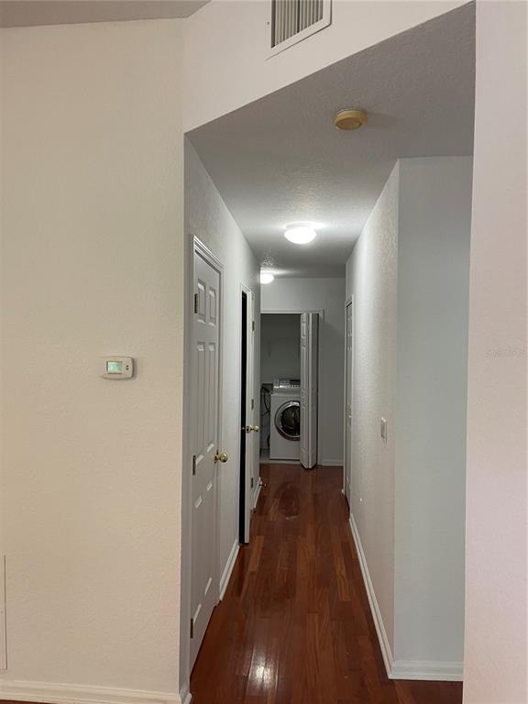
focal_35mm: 25
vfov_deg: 69.4
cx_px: 264
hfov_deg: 54.9
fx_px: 508
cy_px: 352
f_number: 1.6
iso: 160
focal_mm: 5.1
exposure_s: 1/60
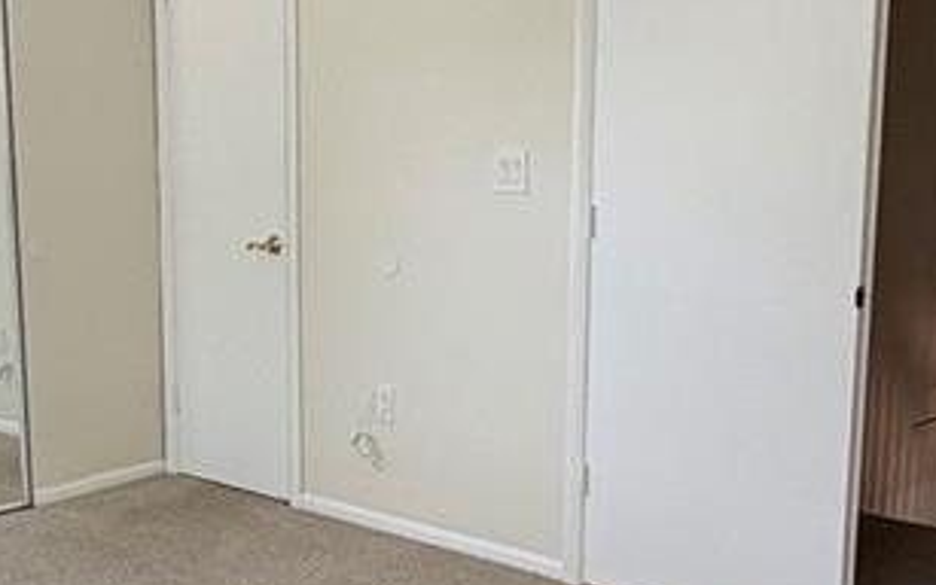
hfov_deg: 34.4
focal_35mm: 58
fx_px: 1480
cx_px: 232
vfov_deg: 22.2
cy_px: 408
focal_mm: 2.22
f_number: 2.2
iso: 160
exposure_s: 1/99
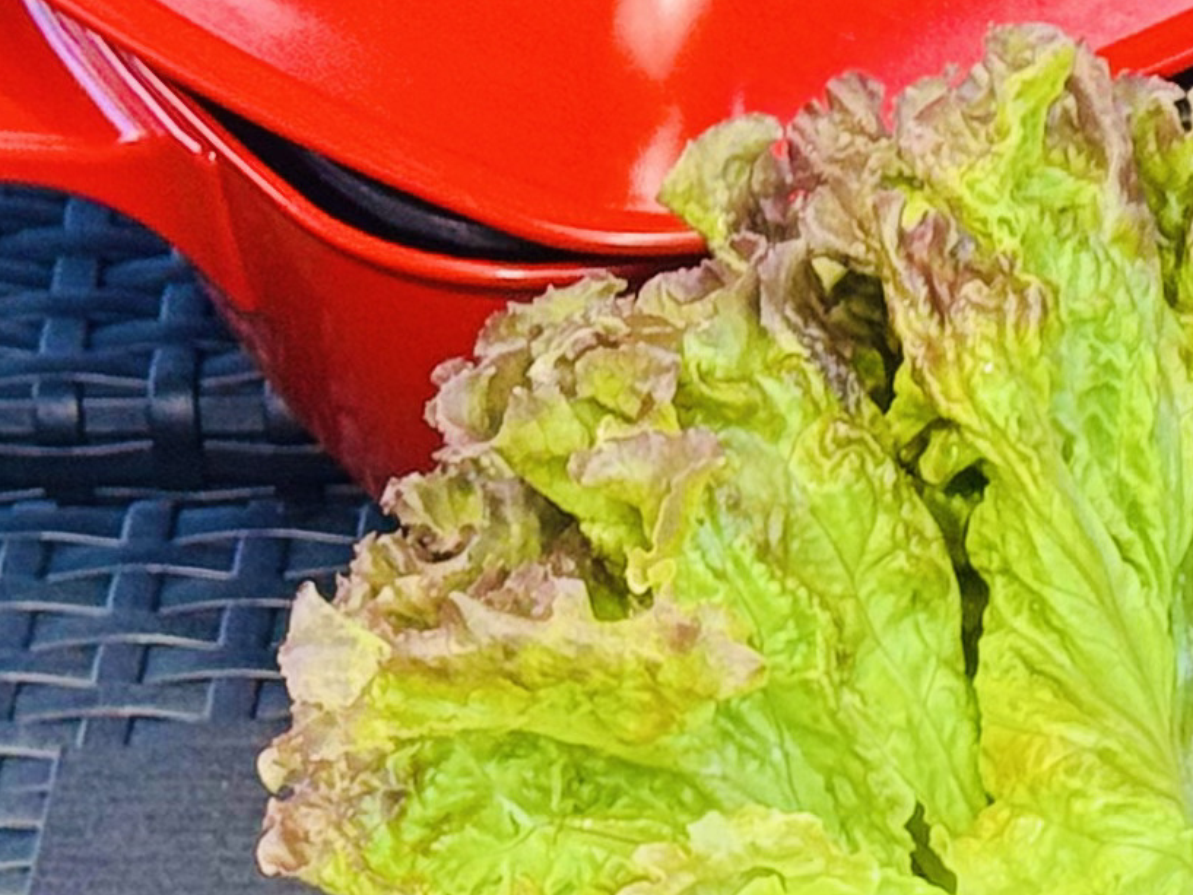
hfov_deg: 9.1
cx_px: 2215
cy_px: 1249
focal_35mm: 207
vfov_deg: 7.1
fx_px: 7135
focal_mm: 6.76
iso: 50
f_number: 1.78
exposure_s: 1/60
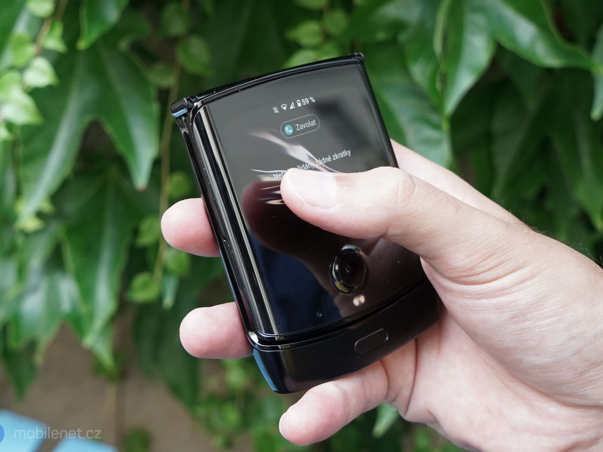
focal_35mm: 27
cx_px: 323
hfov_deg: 65.2
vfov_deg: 51.4
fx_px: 470
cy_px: 221
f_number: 5.6
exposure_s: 1/200
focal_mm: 24
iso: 1000
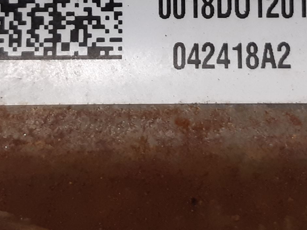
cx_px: 178
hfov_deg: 33.7
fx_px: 506
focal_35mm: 57
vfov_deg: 24.5
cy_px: 1
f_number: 1.7
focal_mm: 3.93
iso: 100
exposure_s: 1/50
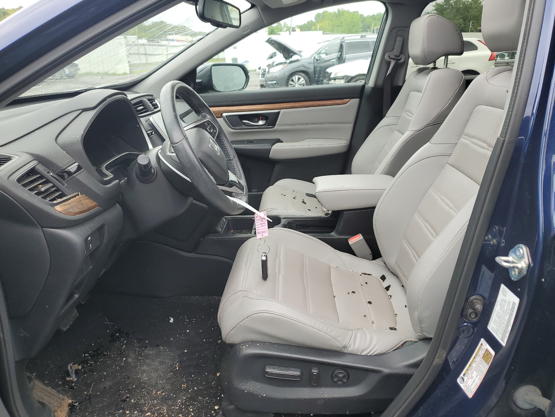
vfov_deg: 53.1
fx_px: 417
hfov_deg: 67.3
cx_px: 278
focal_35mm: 26
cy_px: 208
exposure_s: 1/417
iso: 50
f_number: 1.5
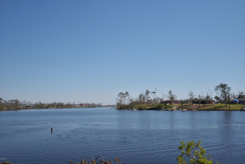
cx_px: 122
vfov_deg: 43.6
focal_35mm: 30
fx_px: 204
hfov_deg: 61.9
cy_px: 82
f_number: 5.6
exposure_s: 1/1000
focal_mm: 20
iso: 100
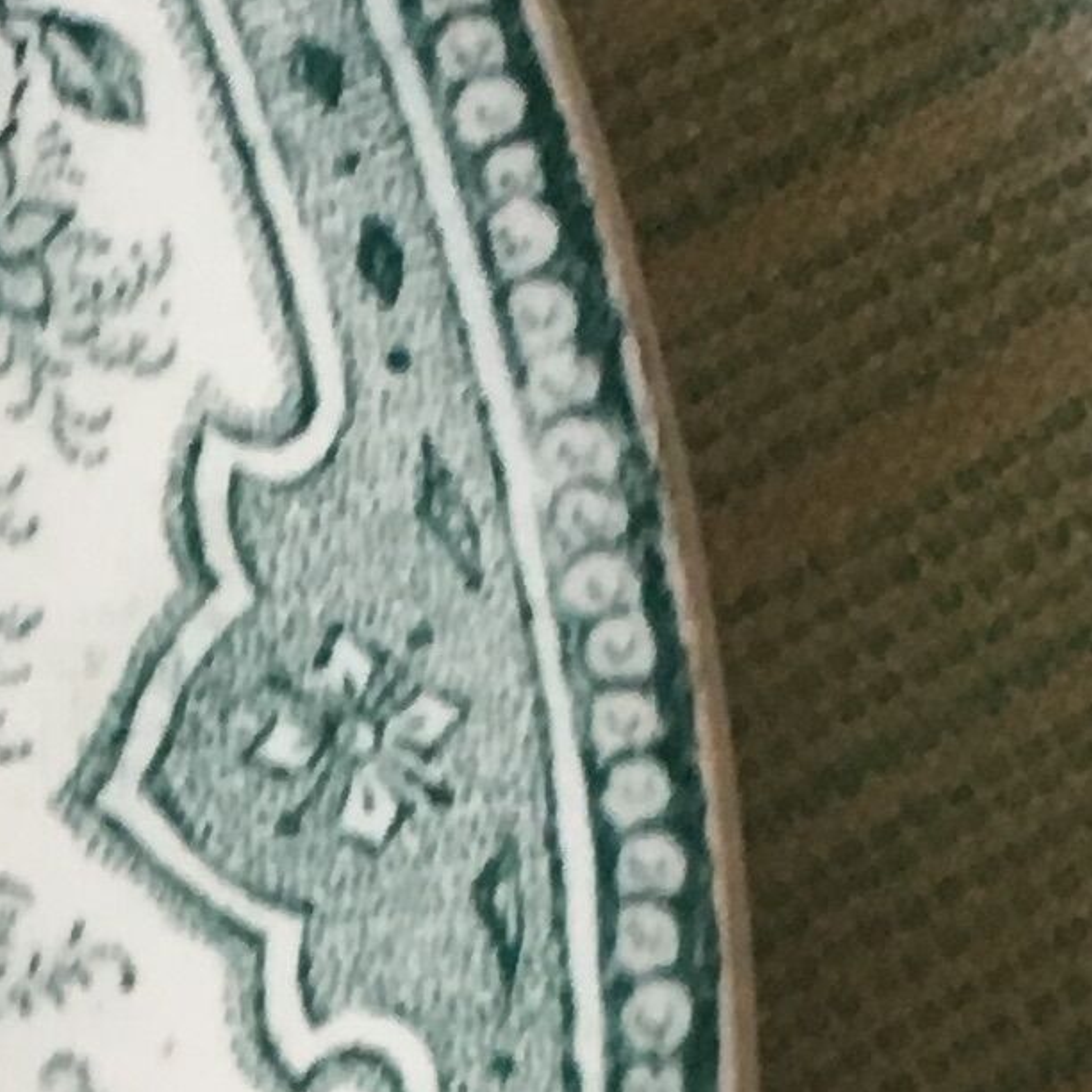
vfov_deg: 10.3
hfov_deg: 10.0
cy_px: 985
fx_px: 6032
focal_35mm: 169
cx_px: -542
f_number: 2.2
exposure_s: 1/33
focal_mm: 4.15
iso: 125
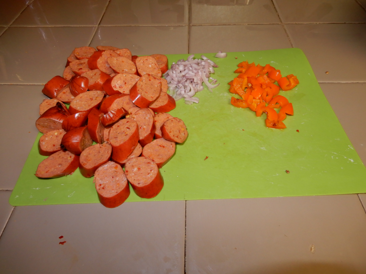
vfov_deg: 56.8
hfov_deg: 71.6
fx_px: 254
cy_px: 137
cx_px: 183
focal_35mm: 24
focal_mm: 4.3
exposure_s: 1/30
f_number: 3.4
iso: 200
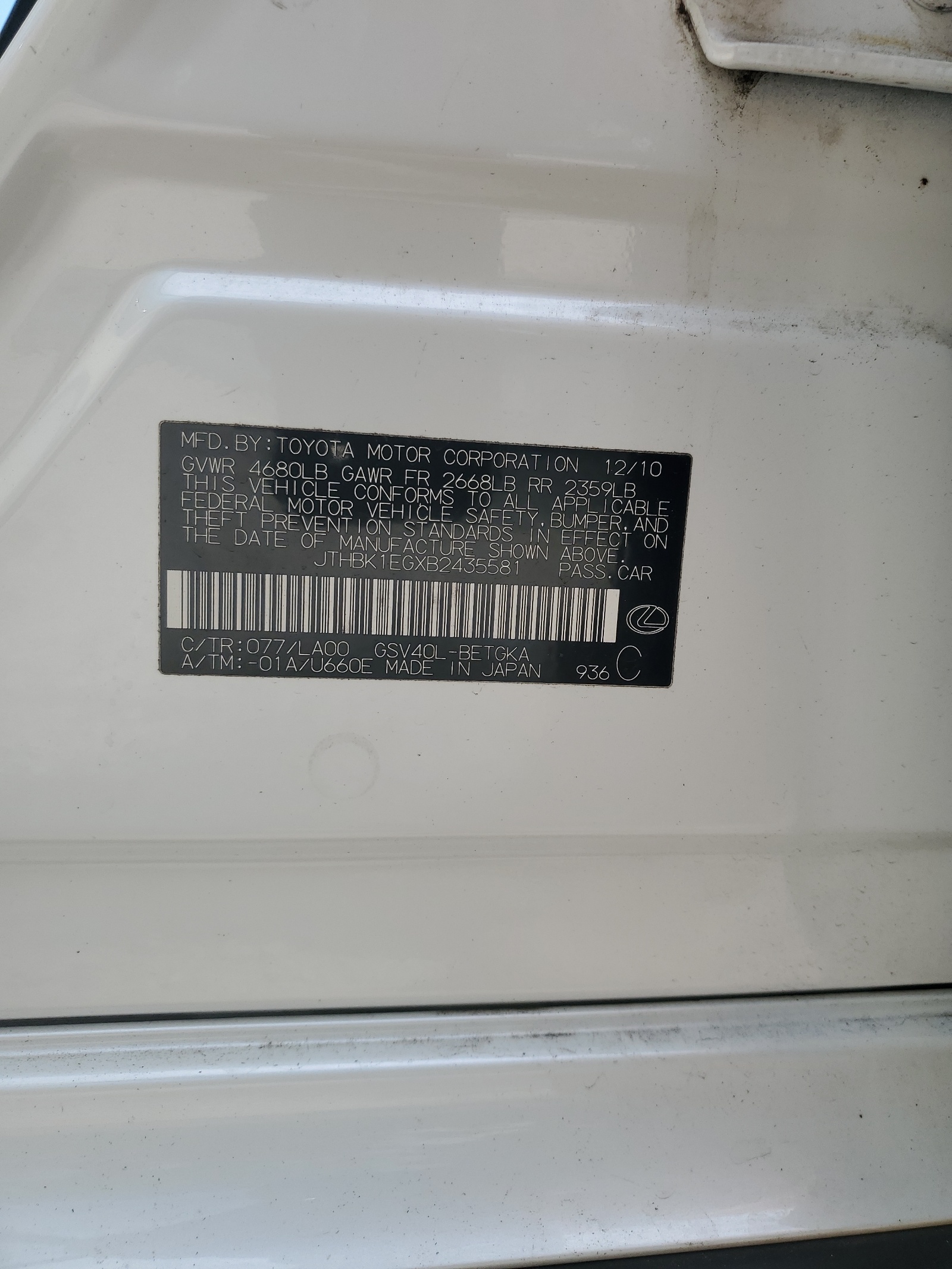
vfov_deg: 67.3
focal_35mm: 26
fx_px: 953
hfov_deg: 53.1
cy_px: 634
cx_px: 476
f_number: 1.5
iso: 50
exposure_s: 1/1429
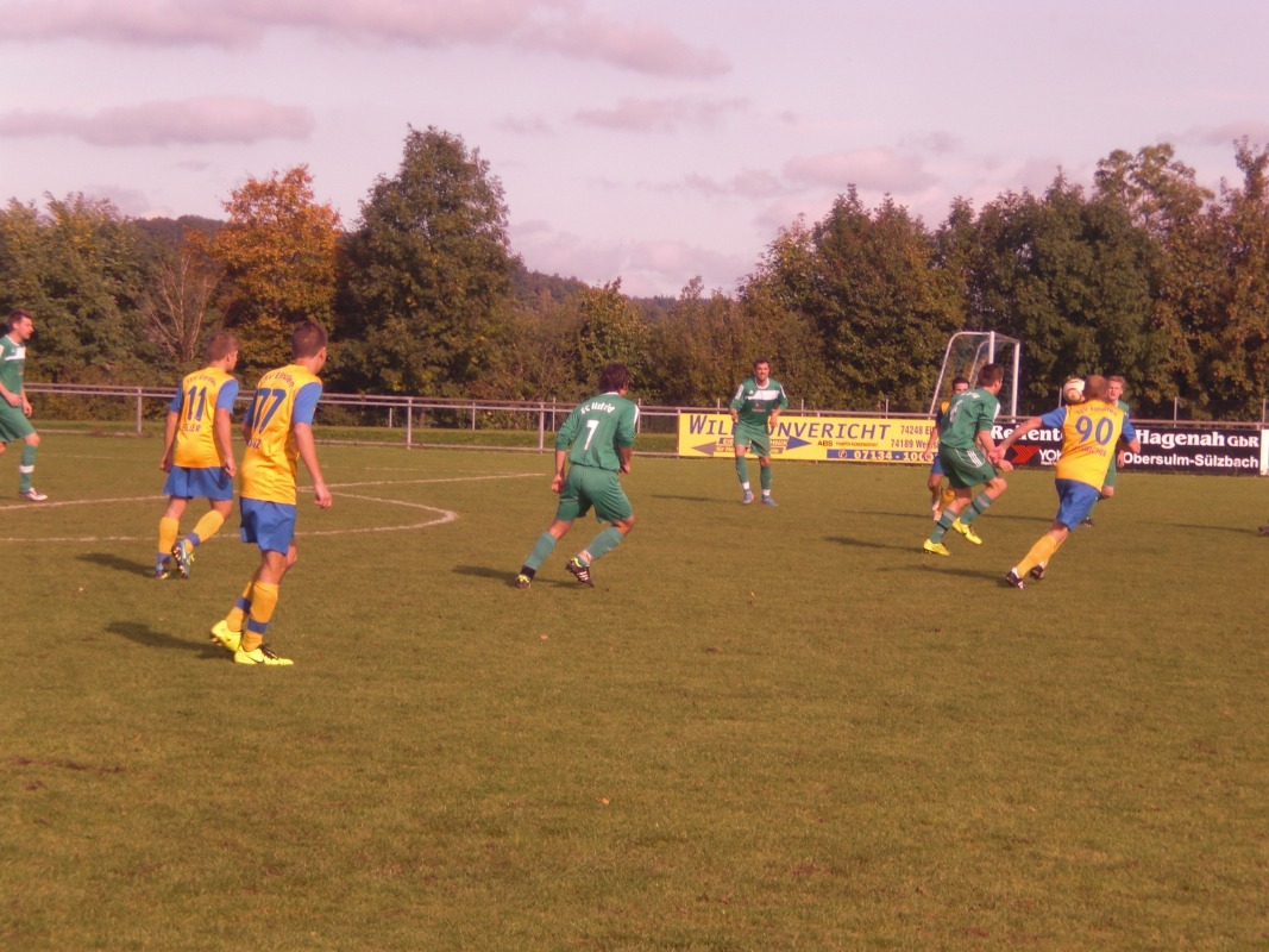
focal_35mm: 114
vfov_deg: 13.0
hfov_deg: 17.3
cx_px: 634
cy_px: 476
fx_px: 4179
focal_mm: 18.9
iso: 64
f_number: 5.9
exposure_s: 1/250
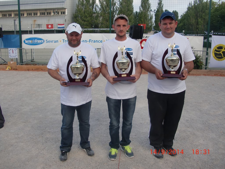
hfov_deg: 51.4
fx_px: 234
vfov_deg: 39.7
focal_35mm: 36
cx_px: 112
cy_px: 84
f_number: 2.8
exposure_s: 1/250
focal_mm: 6.3
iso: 64
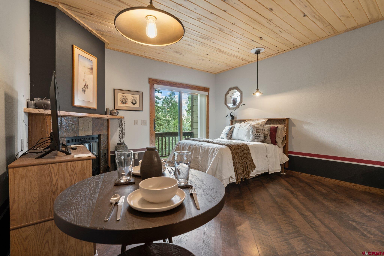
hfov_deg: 96.7
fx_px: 171
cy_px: 128
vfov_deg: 73.7
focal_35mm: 16
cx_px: 192
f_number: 8
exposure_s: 1/1.43
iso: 400
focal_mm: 16
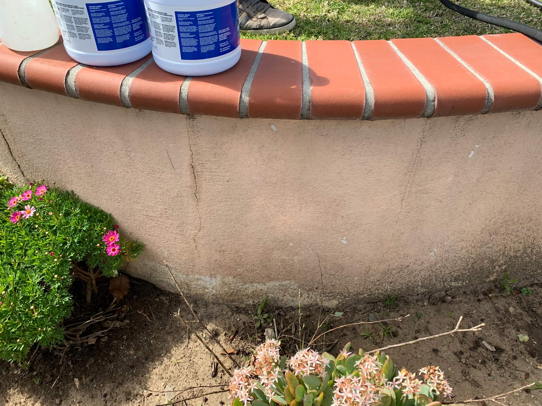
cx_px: 271
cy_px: 203
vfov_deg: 53.1
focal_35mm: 26
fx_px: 407
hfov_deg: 67.3
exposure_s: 1/1011
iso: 25
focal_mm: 4.25
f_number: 1.8
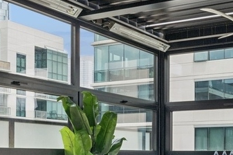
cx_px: 87
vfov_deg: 17.3
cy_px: 155
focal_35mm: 77
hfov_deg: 26.3
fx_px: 498
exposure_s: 1/250
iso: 320
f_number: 8
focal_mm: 16
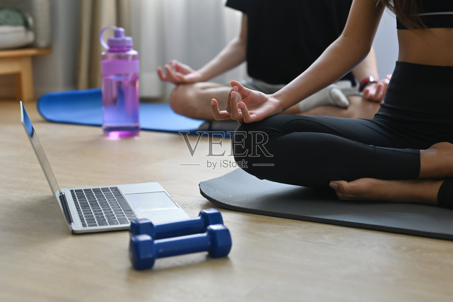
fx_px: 629
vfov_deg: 27.0
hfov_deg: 39.6
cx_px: 226
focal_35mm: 50
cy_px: 151
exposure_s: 1/500
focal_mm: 50
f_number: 2.8
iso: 400
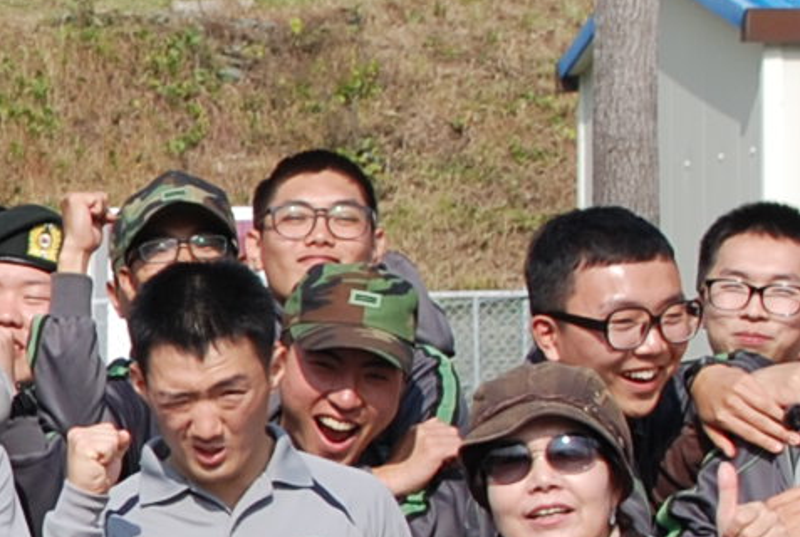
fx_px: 5276
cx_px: -929
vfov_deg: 5.8
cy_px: 576
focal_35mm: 237
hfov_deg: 8.2
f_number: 8
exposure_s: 1/250
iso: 100
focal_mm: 26
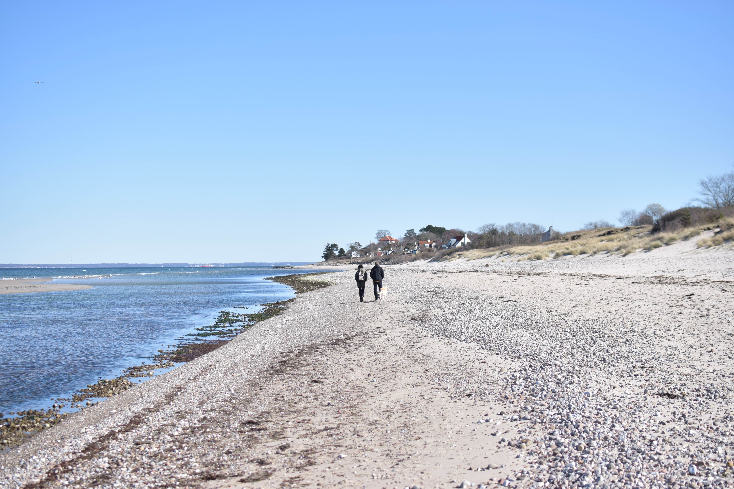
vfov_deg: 25.8
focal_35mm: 52
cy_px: 244
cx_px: 367
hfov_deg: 37.9
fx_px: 1070
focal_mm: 35
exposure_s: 1/3200
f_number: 2.8
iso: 200
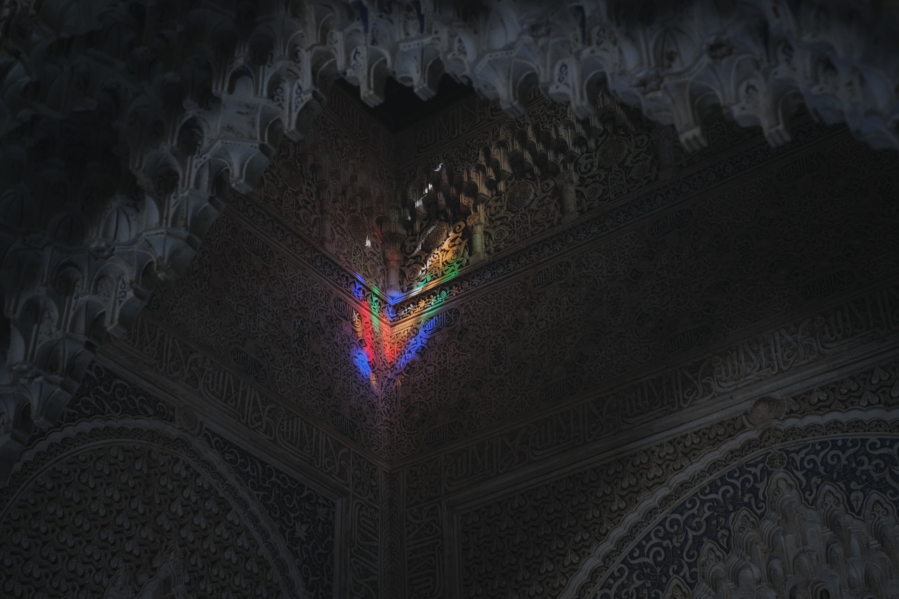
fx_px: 1324
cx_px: 450
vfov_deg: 25.5
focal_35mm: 53
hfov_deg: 37.5
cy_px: 300
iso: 320
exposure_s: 1/90
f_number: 4
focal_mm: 35
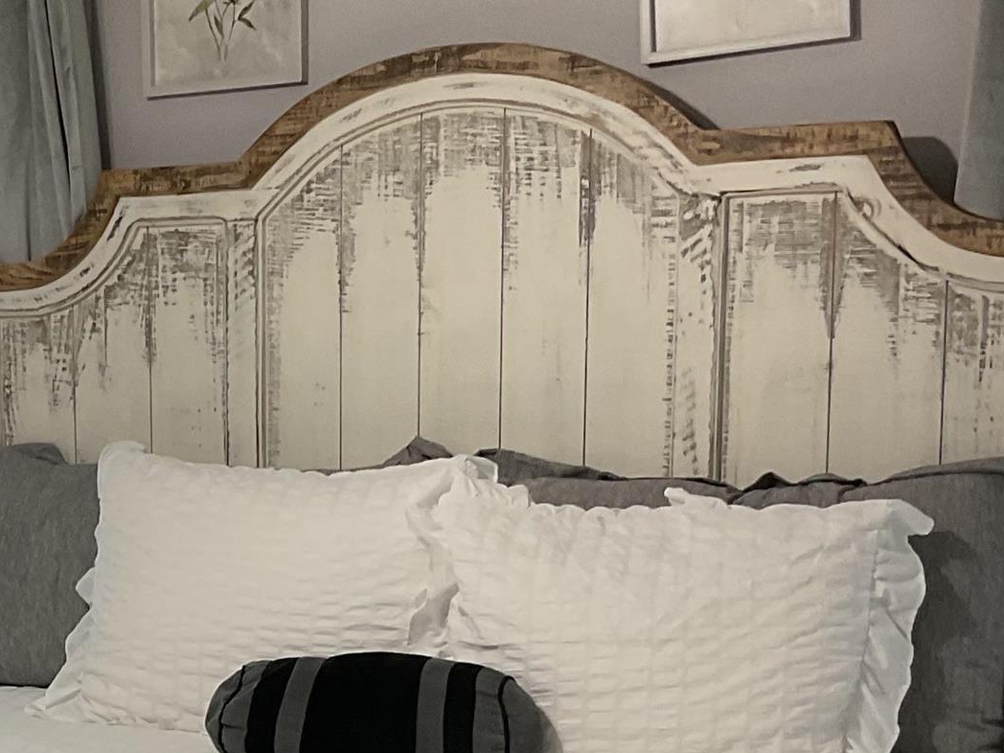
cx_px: -26
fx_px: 2465
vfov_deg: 17.0
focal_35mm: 85
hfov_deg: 22.1
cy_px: 720
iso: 40
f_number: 1.8
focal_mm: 3
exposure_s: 1/60
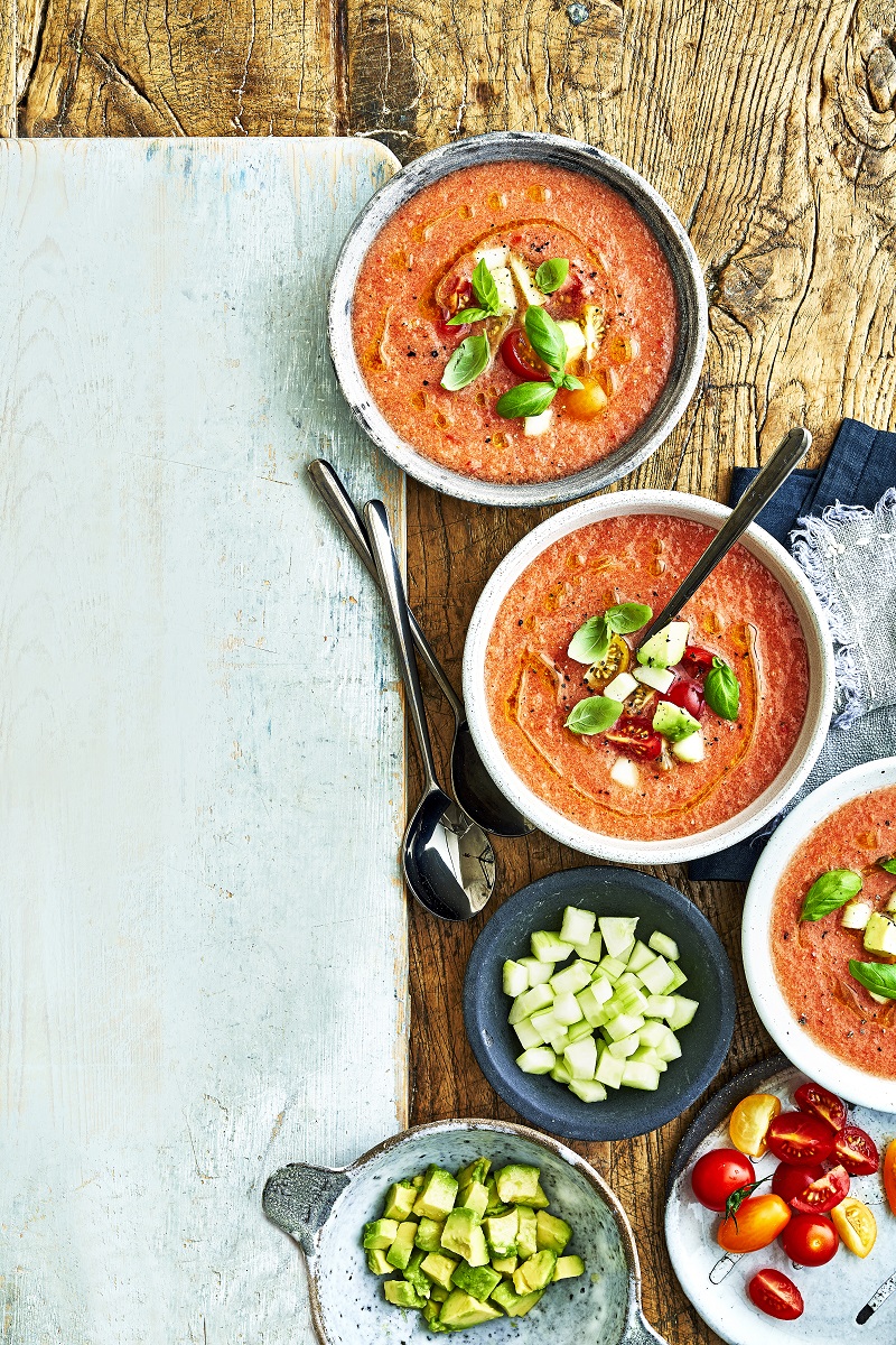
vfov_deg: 22.6
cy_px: 672
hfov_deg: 15.2
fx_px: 3360
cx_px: 448
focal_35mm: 90
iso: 50
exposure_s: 1/125
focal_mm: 90
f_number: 8
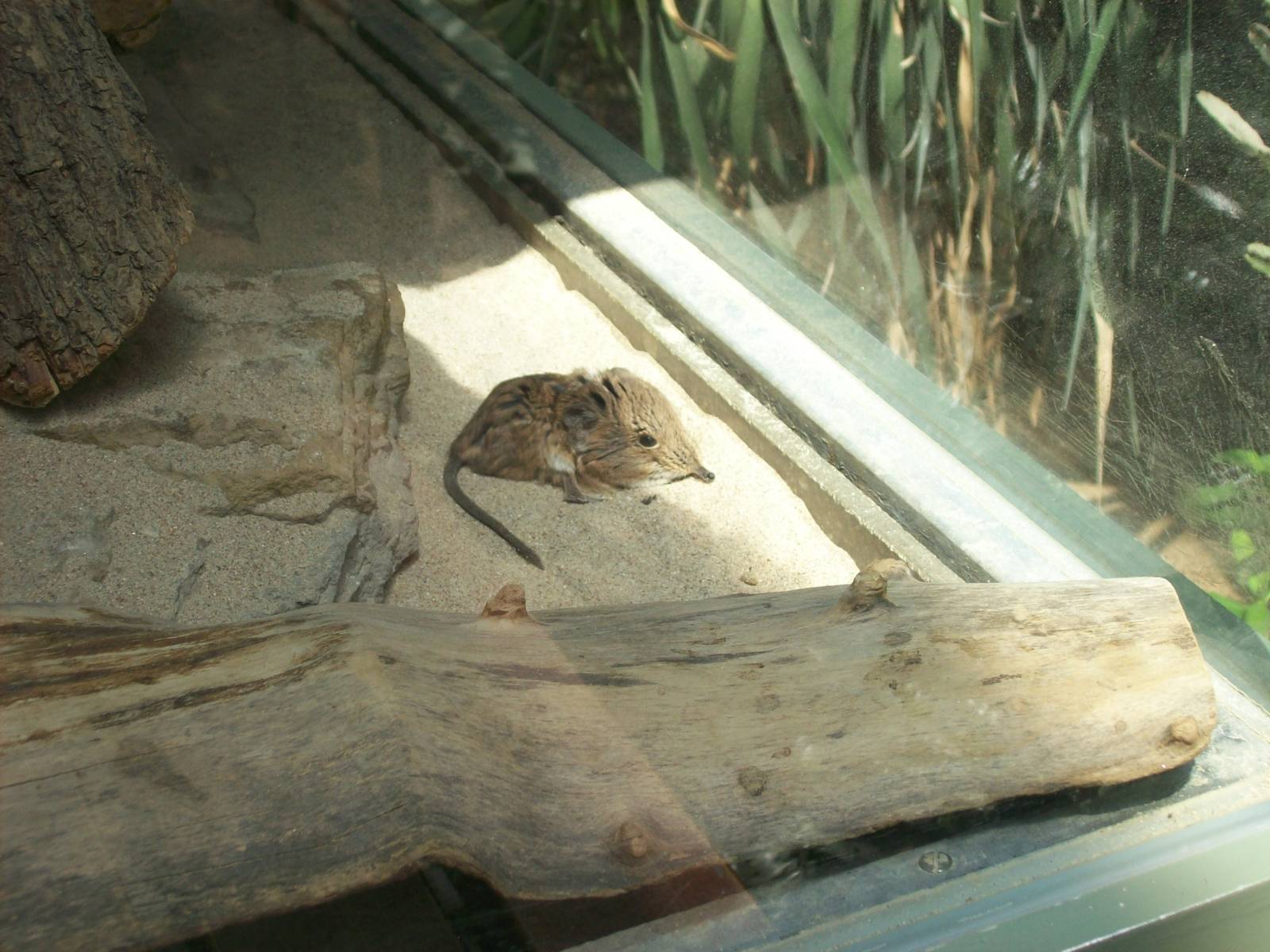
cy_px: 476
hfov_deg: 27.8
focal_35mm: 70
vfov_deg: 21.0
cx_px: 635
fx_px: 2568
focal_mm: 11.6
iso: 80
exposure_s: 1/178
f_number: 3.8
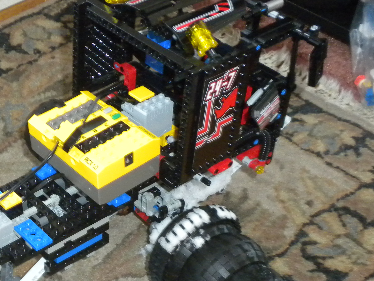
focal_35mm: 76
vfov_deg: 18.9
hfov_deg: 25.2
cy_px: 278
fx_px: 821
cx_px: 68
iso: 400
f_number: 3.5
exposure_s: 1/30
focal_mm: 6.6
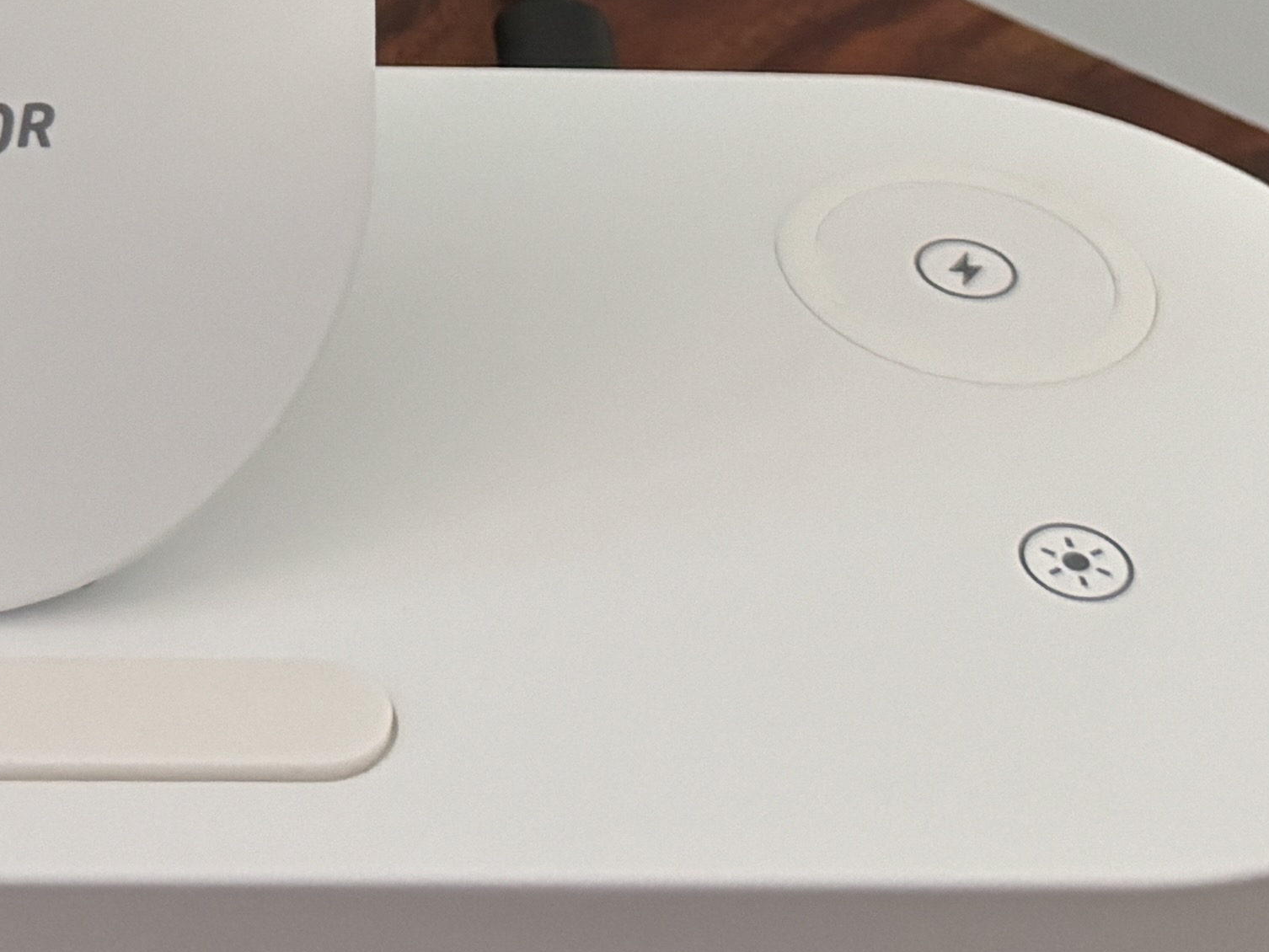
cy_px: -489
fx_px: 3337
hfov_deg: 21.1
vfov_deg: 15.0
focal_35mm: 91
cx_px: 128
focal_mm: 6.86
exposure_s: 1/60
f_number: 1.78
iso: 640
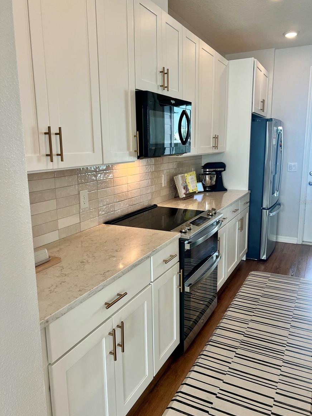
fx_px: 324
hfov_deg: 51.3
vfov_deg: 65.3
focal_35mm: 27
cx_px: 161
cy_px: 202
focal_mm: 5.7
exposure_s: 1/60
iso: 80
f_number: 1.5
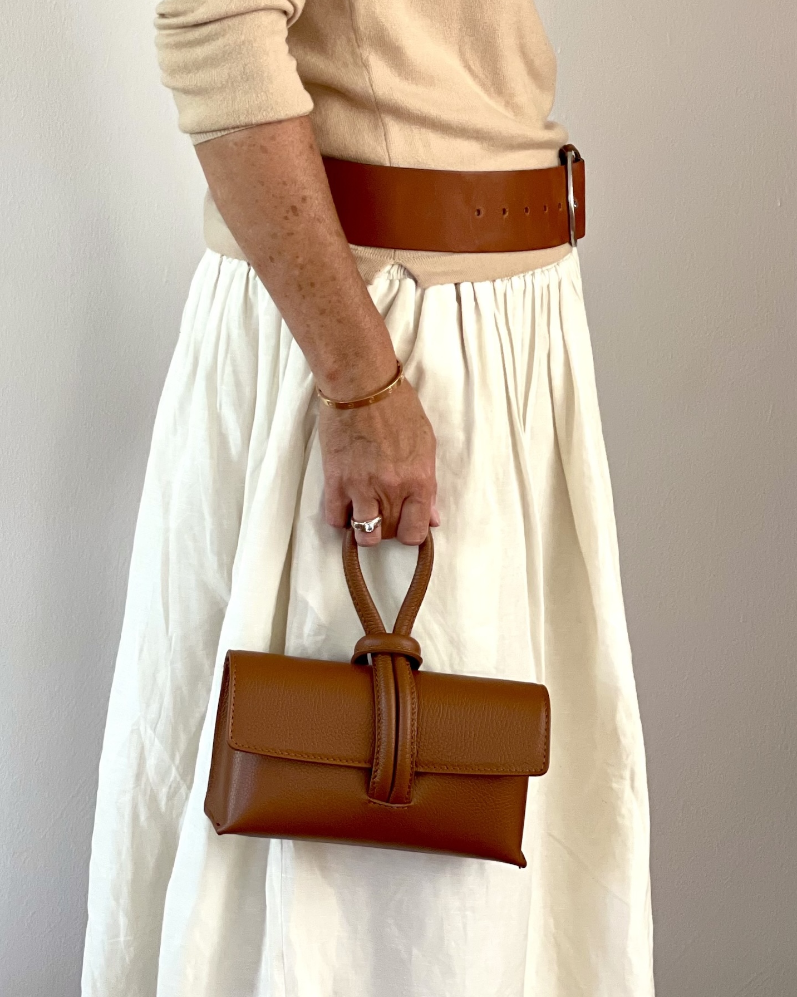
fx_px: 1976
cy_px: 529
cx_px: 400
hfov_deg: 22.8
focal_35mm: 67
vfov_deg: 28.3
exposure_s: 1/121
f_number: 2.2
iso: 125
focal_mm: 7.5
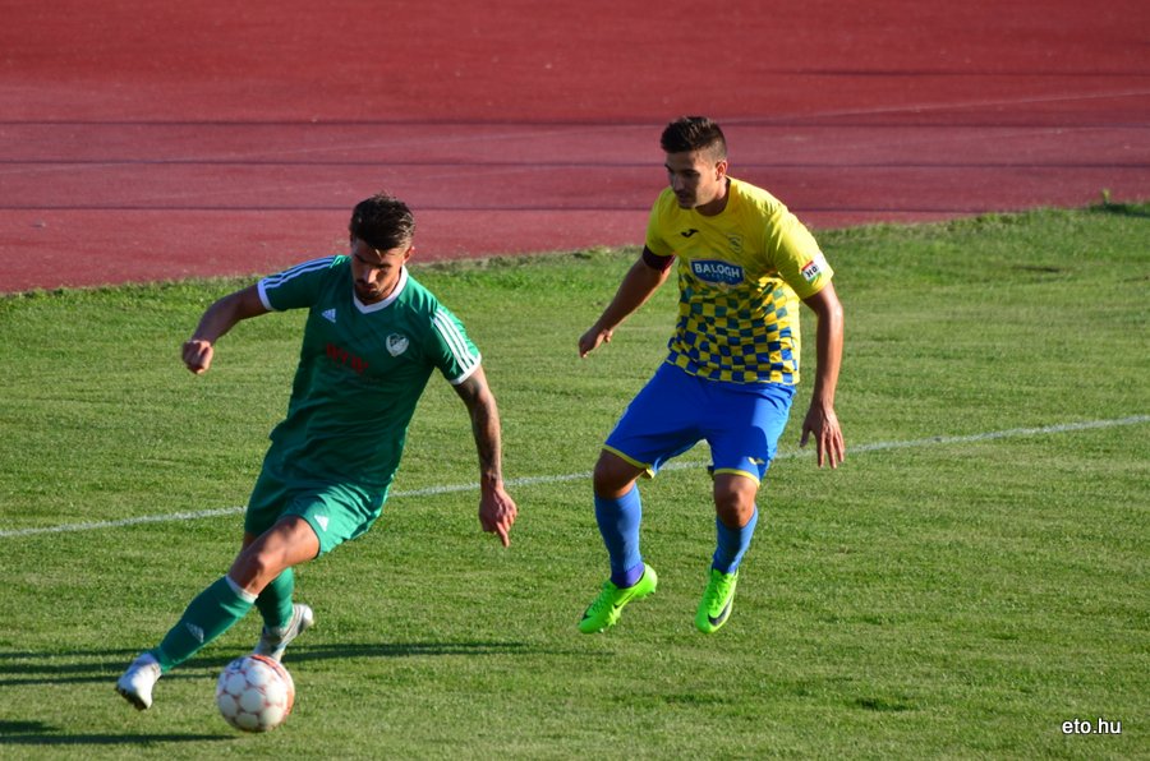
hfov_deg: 4.6
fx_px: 14344
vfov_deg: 3.0
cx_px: 575
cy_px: 380
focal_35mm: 450
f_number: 5.6
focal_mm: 300
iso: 250
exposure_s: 1/500
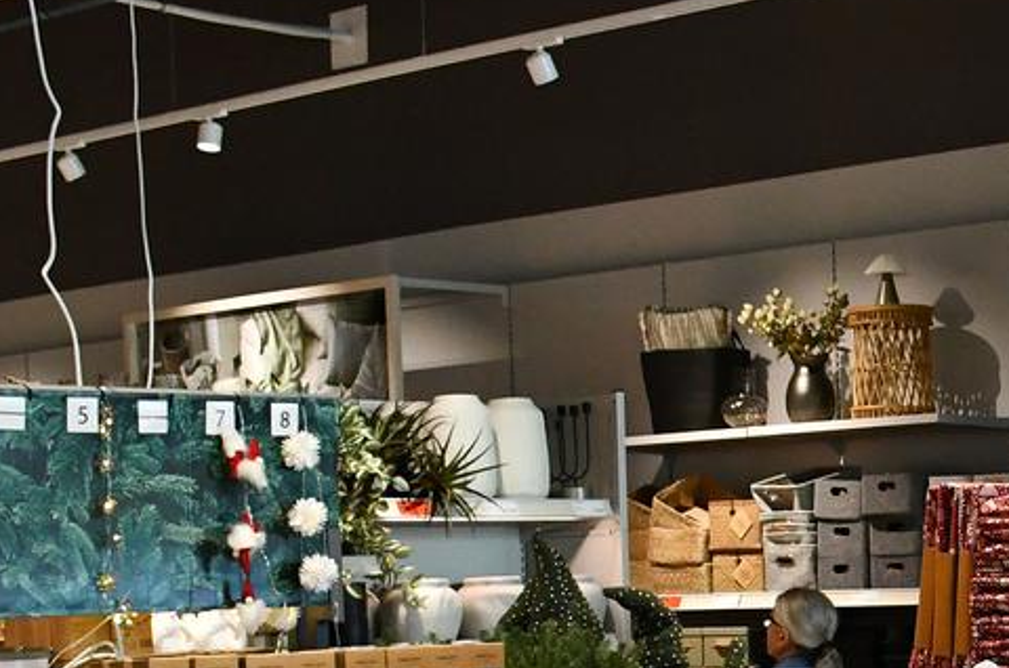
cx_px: 1259
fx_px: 2517
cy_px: 879
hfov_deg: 20.9
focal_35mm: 90
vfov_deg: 14.5
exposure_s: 1/200
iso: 2500
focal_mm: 18
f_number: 7.1
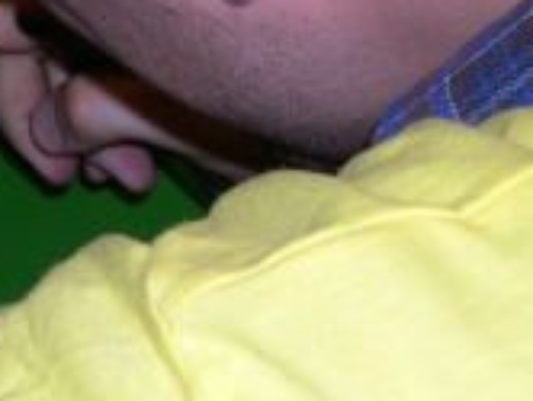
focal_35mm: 183
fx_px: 2822
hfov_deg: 10.5
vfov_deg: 8.1
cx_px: -202
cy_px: 3
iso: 100
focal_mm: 8
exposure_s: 1/60
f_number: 2.8
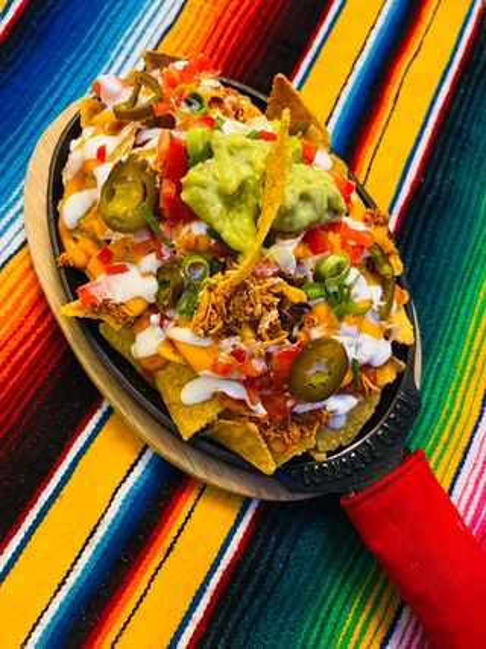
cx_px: 243
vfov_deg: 67.3
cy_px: 324
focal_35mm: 26
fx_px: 487
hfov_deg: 53.0
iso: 500
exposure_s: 1/33
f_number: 1.5
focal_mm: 5.7
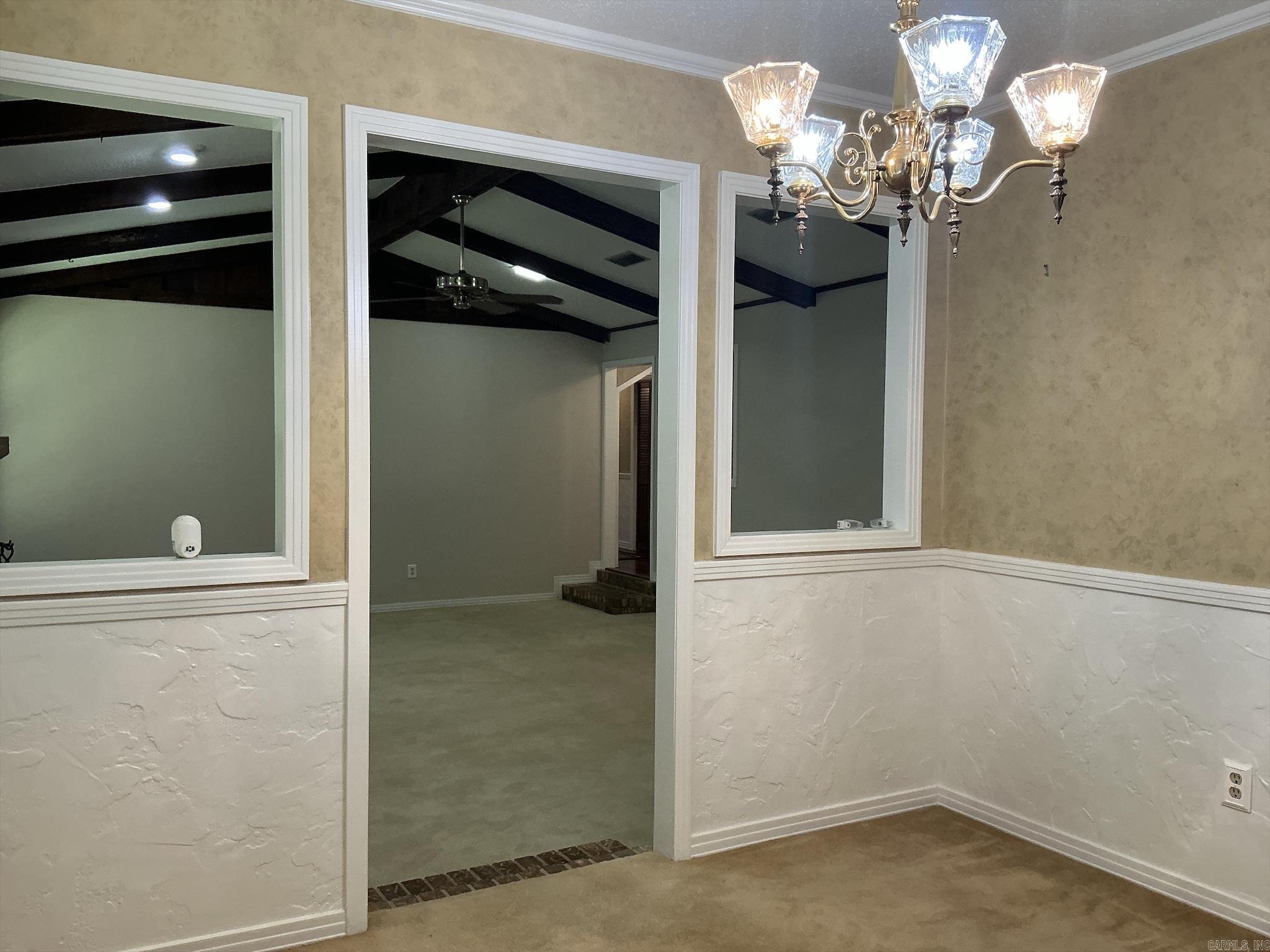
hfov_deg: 63.4
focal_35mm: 28
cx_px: 635
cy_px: 476
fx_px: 1027
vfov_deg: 49.7
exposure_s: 1/60
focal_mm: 3
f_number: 1.8
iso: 80
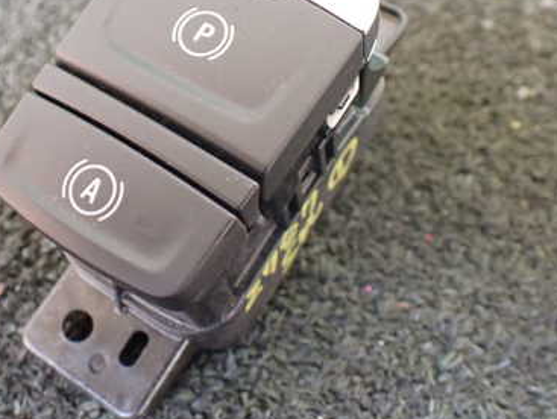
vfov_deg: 29.4
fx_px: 789
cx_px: 172
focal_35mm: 49
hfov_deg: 38.3
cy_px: 126
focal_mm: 5.4
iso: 800
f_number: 2.3
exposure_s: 1/50
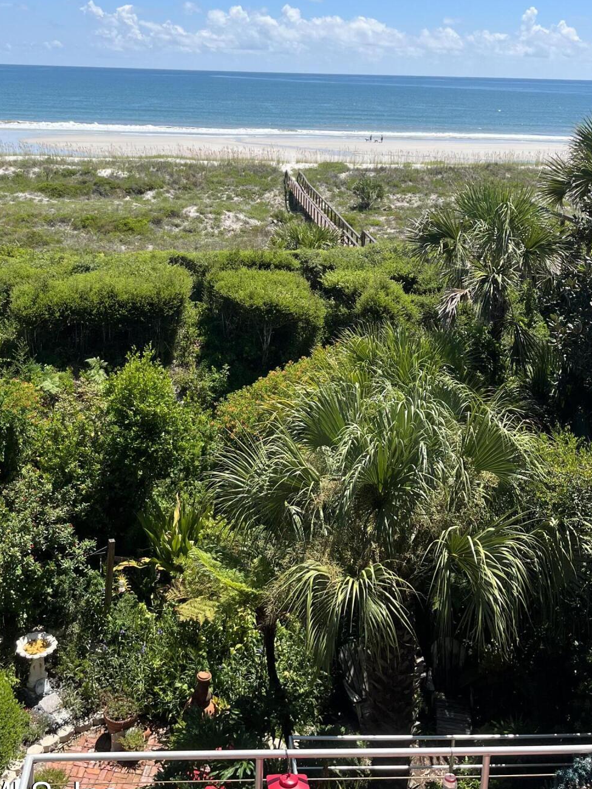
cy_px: 243
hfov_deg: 35.9
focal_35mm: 40
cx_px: 259
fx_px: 912
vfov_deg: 45.8
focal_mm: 5.1
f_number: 1.6
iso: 50
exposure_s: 1/4016
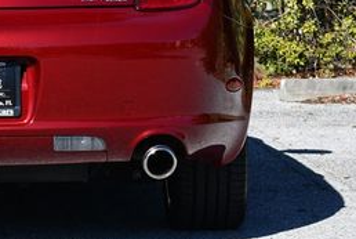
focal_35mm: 258
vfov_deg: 5.3
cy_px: 3
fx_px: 2556
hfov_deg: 7.9
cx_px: -51
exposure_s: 1/250
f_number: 8
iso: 100
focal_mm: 52
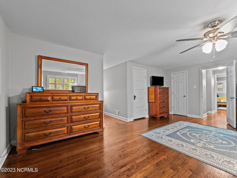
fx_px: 96
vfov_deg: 85.7
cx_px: 118
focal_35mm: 14
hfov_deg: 102.1
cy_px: 89
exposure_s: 1
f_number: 4
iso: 400
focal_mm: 7
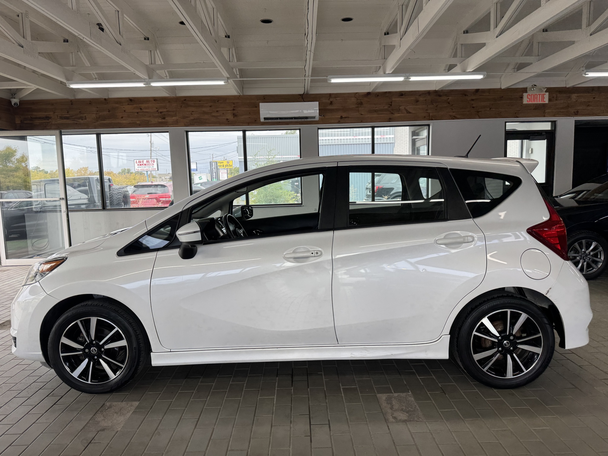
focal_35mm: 24
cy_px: 228
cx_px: 304
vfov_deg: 56.8
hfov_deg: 71.6
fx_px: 422
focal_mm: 6.76
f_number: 1.78
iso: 64
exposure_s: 1/223
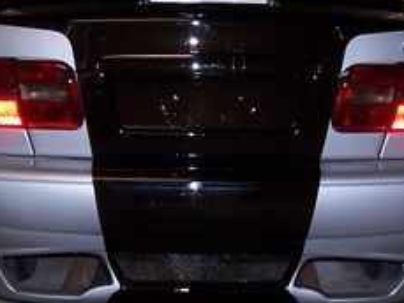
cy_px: 153
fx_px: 1238
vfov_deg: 14.0
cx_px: 247
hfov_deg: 18.5
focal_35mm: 106
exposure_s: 1/60
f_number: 2.8
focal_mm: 6.3
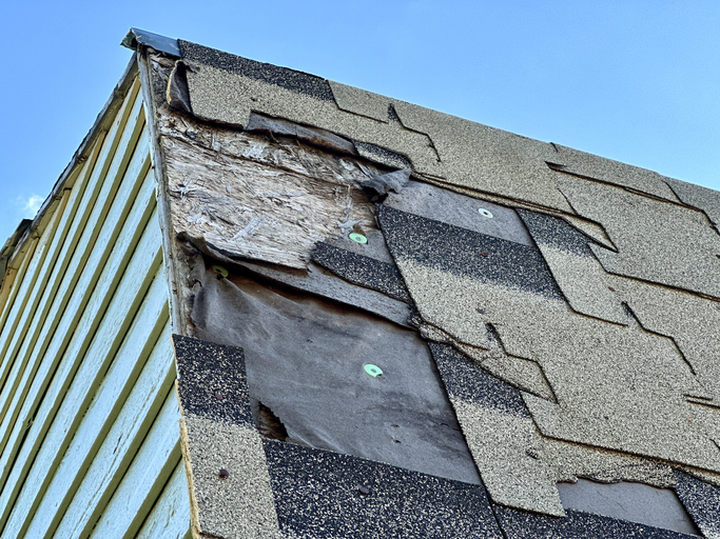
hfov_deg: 25.3
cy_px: 270
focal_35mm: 77
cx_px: 360
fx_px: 1601
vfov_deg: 19.1
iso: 32
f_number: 2.8
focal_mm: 9
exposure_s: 1/265
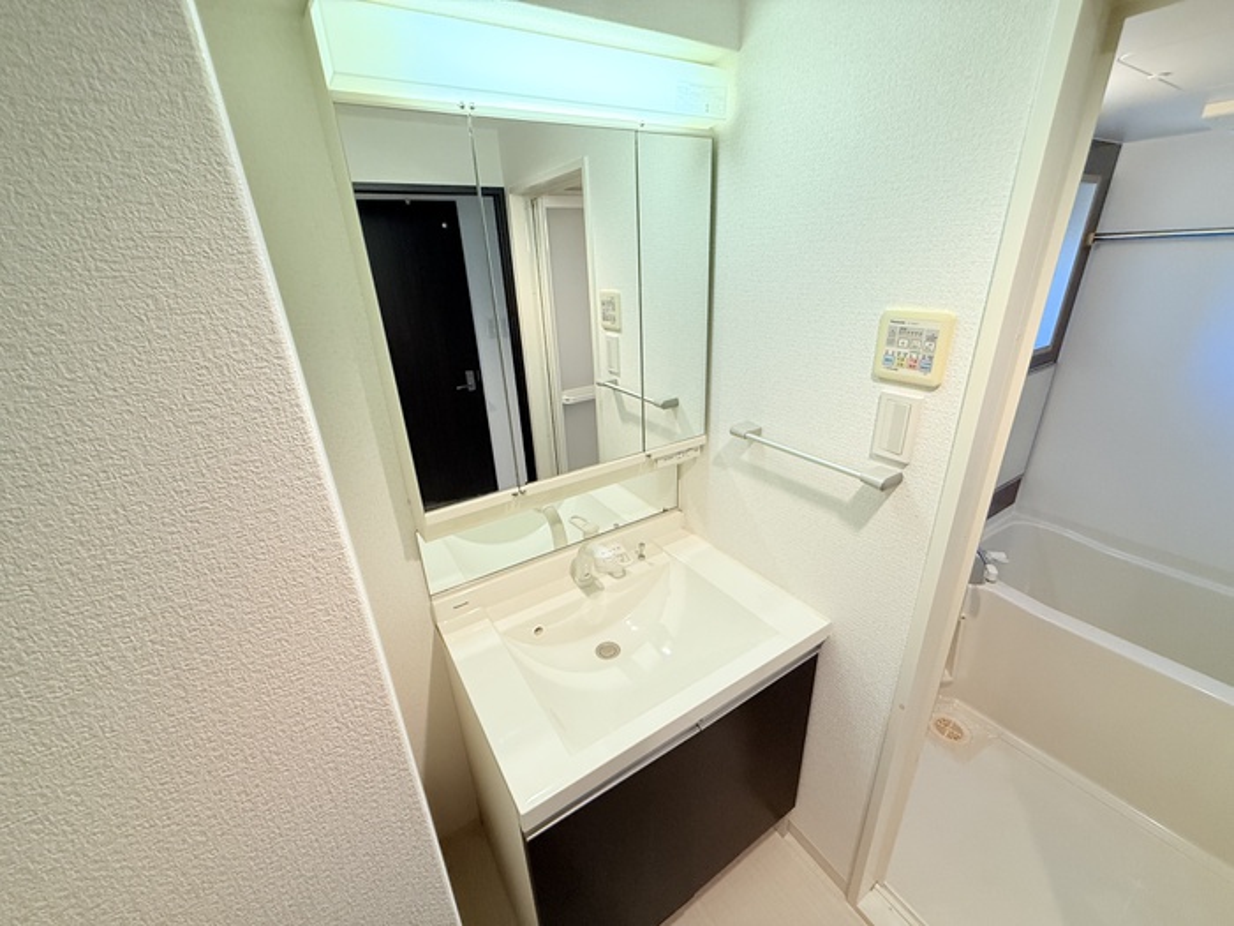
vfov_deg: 85.7
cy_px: 463
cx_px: 617
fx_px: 499
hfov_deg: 102.1
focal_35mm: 14
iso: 250
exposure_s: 1/120
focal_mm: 2.22
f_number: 2.2
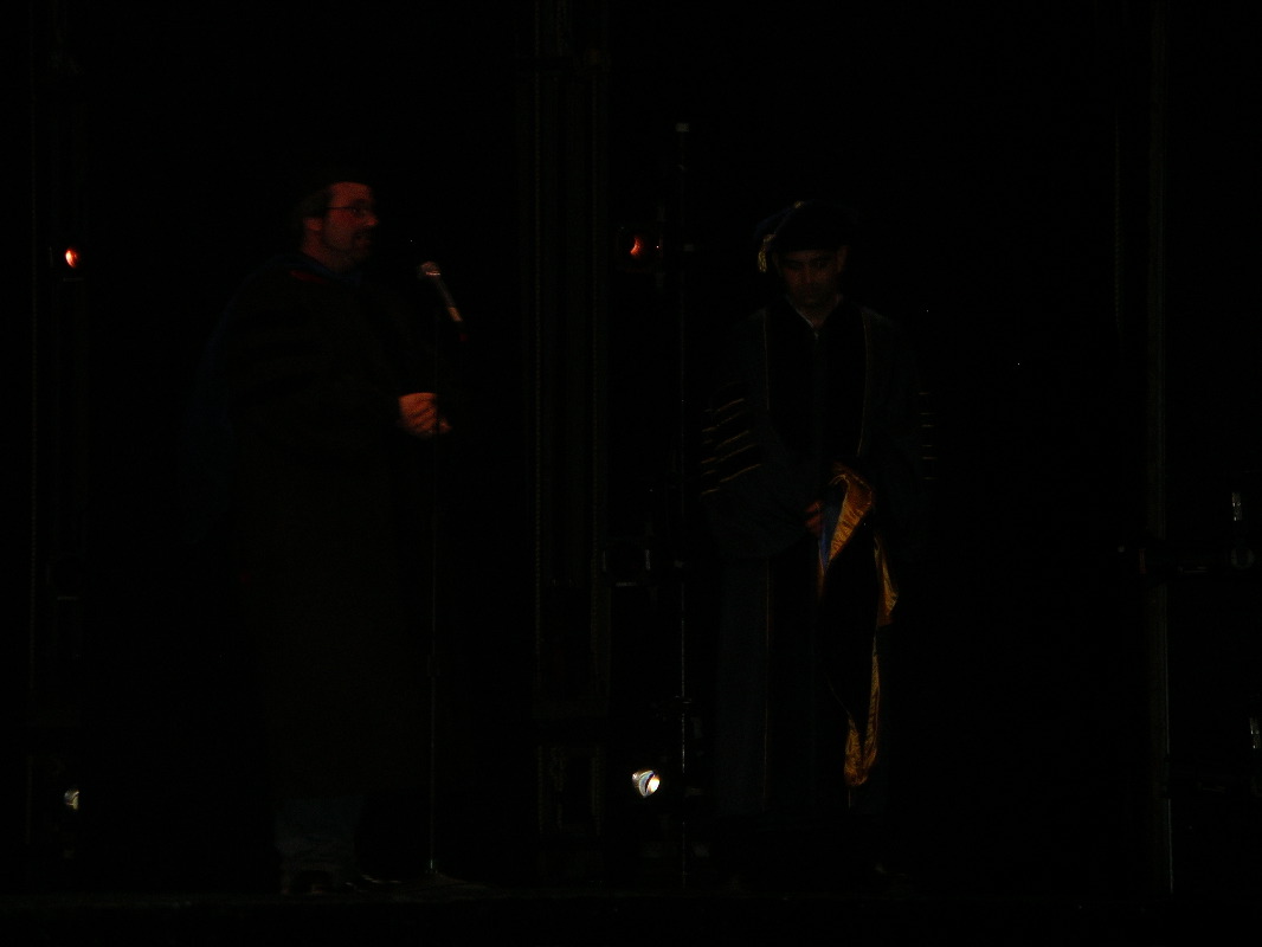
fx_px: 5689
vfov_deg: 9.5
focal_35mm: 156
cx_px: 631
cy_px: 474
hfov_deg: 12.7
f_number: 4.4
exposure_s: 1/103
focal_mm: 32.5
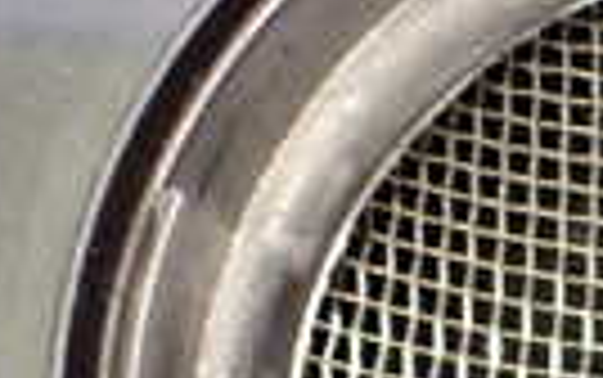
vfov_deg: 9.2
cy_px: 396
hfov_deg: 13.8
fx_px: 2336
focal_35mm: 142
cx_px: 918
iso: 1600
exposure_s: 1/30
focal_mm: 5.4
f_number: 2.3
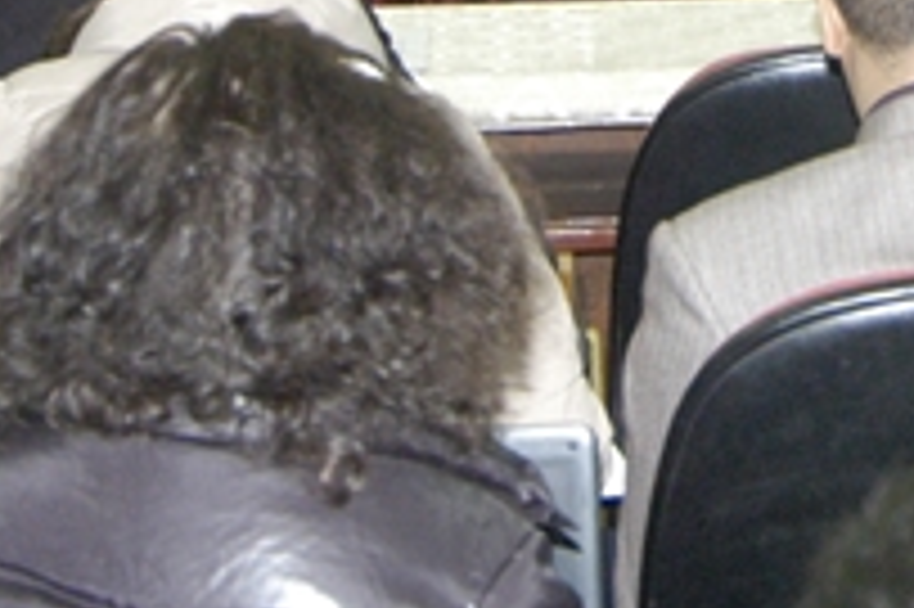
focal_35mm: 135
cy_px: -448
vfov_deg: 9.7
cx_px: 1004
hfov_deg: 14.8
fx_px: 3425
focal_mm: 24
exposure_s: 1/60
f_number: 5.6
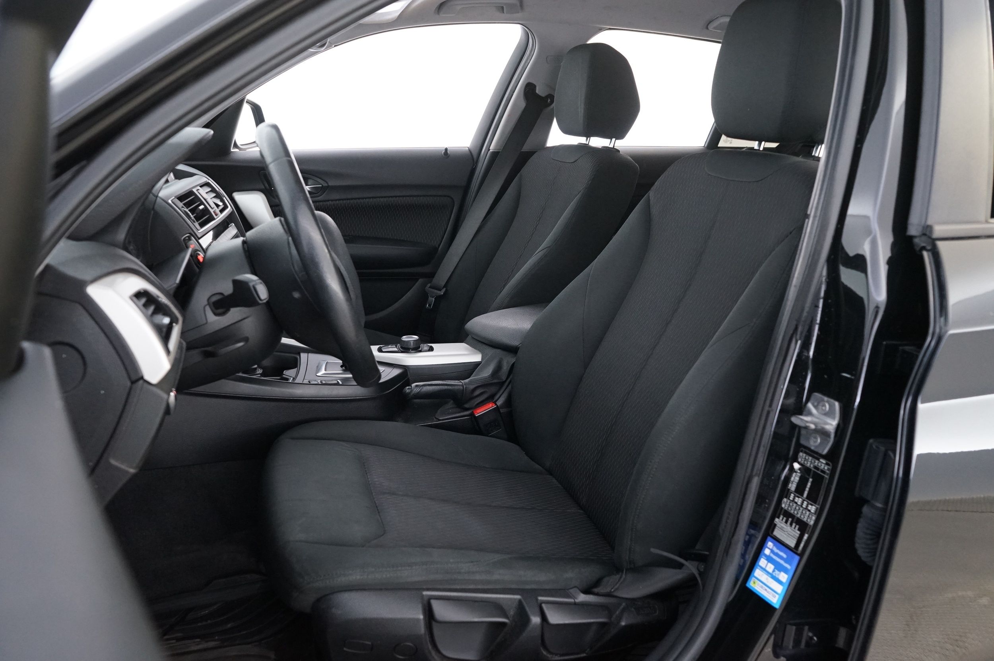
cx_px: 497
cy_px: 330
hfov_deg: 65.5
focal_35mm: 28
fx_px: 772
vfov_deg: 46.3
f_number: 6.3
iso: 3200
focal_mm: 28
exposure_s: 1/10
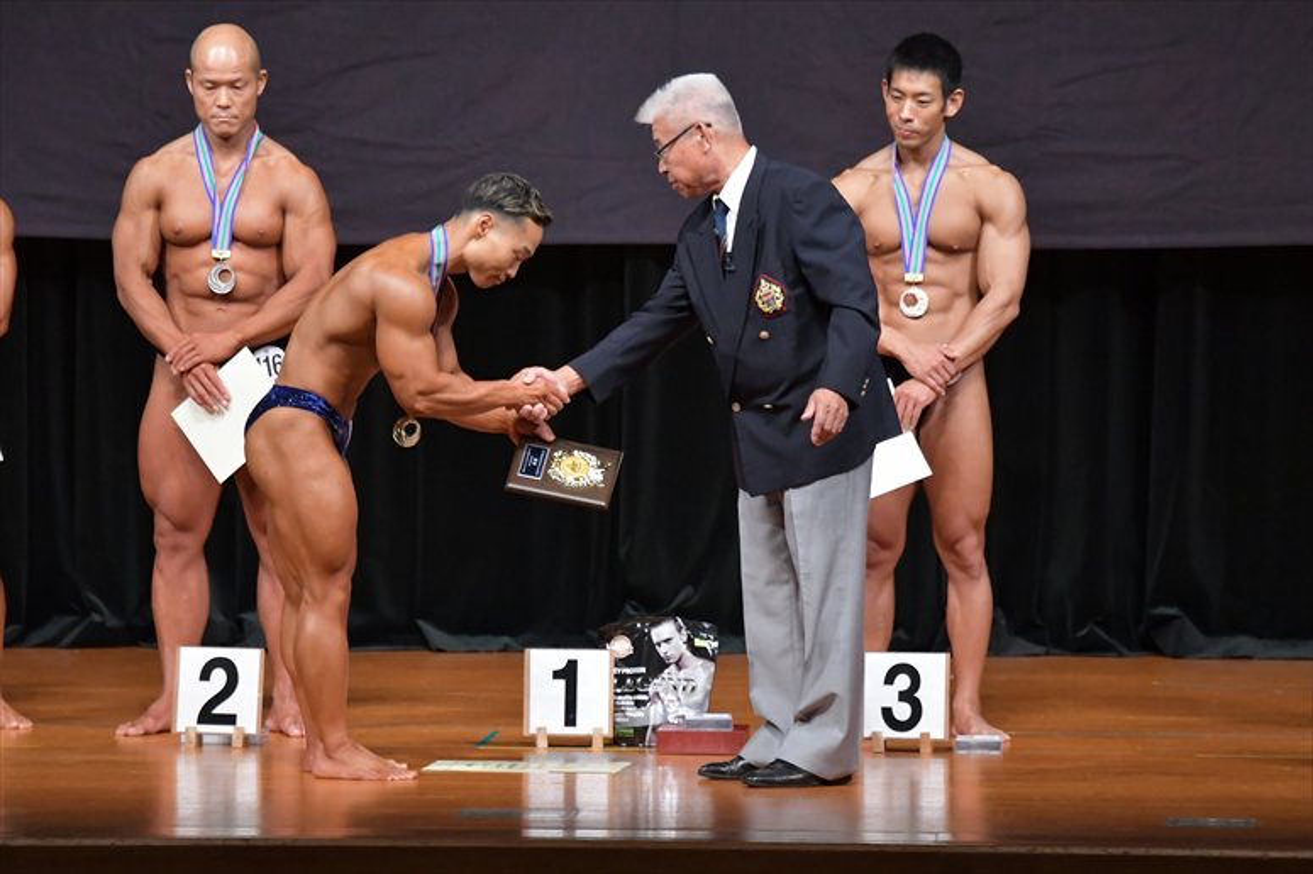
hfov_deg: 7.6
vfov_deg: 5.1
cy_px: 437
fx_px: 9843
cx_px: 656
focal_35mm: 270
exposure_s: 1/400
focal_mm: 180
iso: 5000
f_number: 5.6
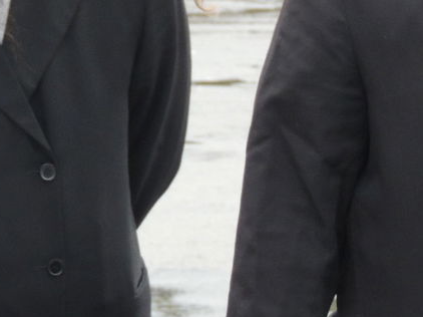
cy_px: -107
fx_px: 5471
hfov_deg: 4.4
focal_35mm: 448
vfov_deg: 3.3
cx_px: 13
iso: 400
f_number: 4.3
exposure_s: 1/250
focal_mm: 24
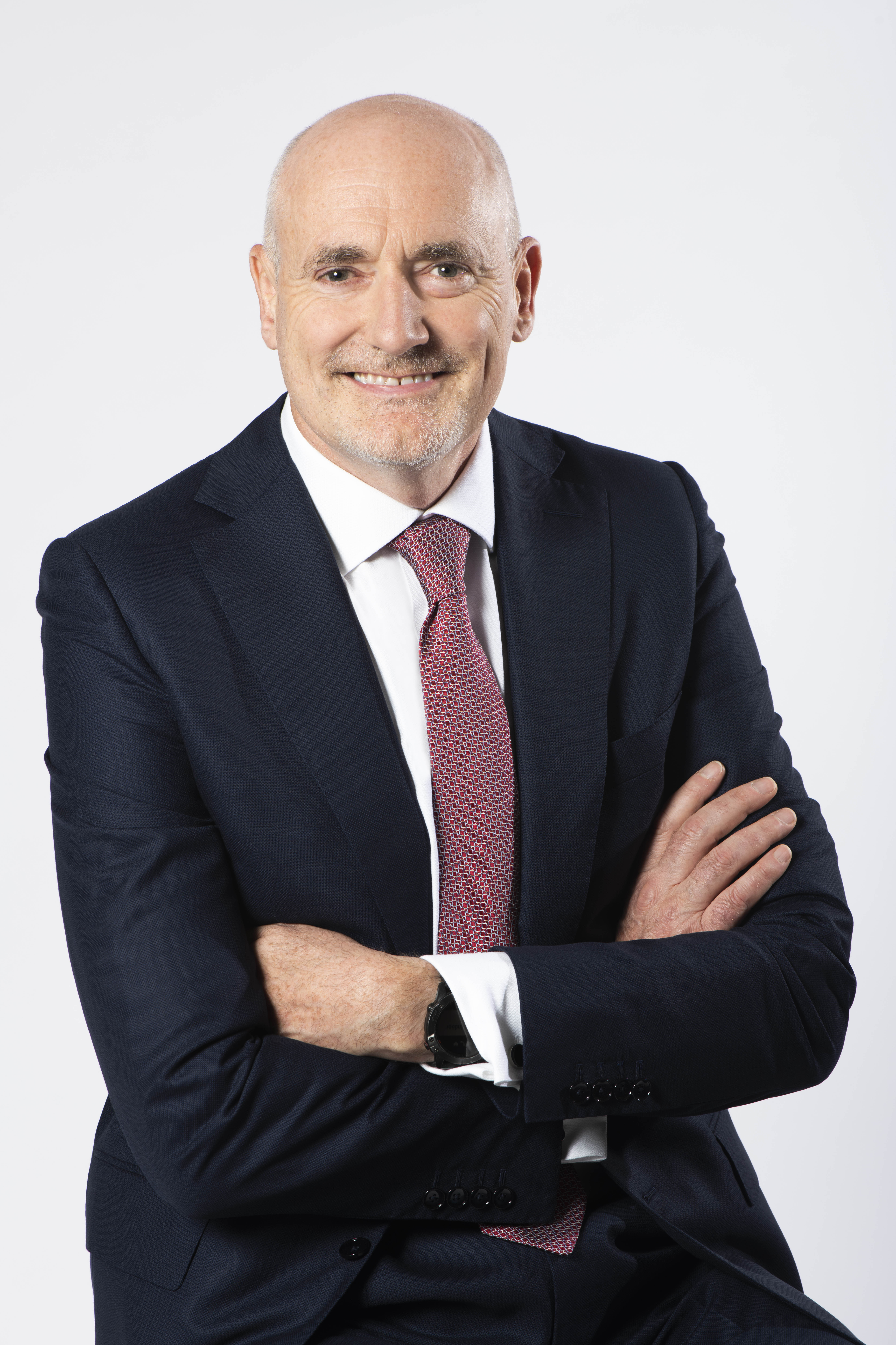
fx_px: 3920
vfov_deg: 19.5
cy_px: 672
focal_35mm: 105
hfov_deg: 13.0
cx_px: 448
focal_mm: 105
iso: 100
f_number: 14
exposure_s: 1/200
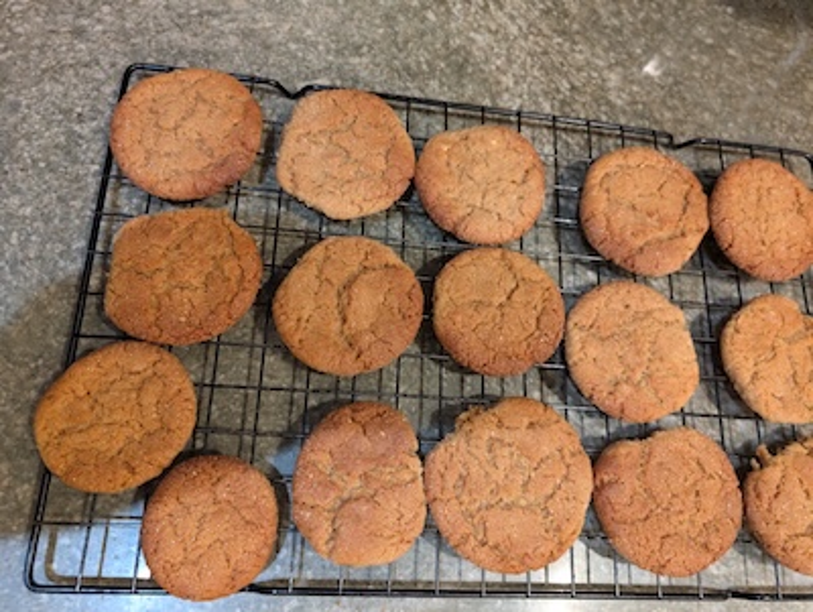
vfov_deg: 56.9
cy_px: 306
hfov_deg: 71.5
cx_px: 406
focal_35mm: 24
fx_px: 564
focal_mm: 6.9
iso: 678
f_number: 1.68
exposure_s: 1/120
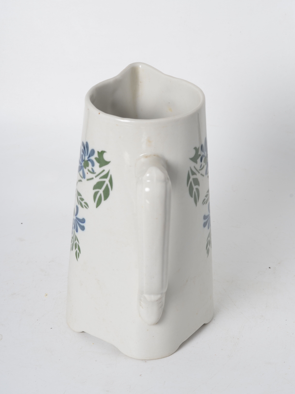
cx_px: 148
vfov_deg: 23.8
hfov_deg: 18.0
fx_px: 932
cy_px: 220
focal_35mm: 82
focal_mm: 50
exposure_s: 1/125
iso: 100
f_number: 11
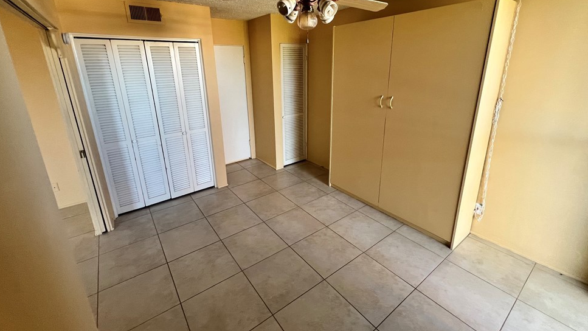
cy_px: 138
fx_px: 234
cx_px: 296
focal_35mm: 15
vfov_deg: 70.0
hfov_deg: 103.0
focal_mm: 1.57
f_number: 1.8
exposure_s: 1/99
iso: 200
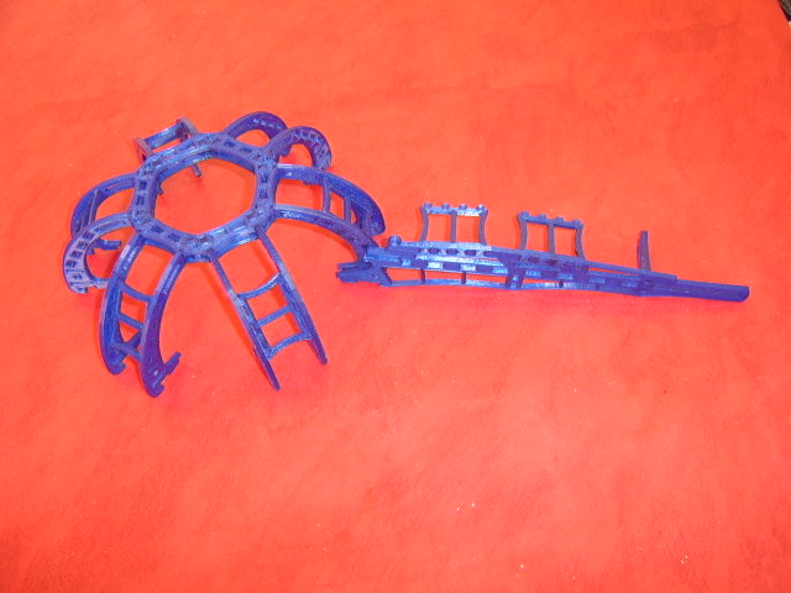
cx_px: 396
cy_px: 296
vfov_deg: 45.4
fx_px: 708
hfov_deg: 58.4
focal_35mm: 31
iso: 200
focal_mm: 8.13
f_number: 2.7
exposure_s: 1/30
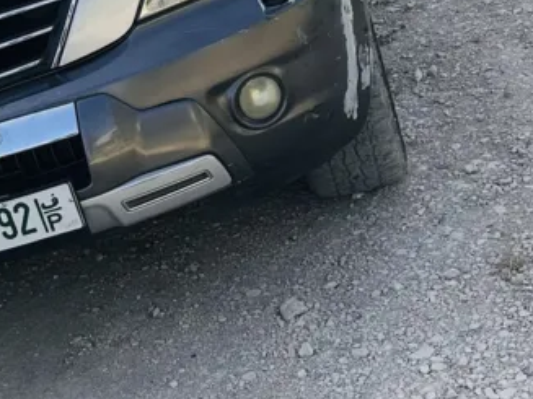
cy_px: 64
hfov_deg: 38.1
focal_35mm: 47
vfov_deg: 29.9
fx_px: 723
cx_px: 67
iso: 80
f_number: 1.78
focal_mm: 6.86
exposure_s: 1/2809
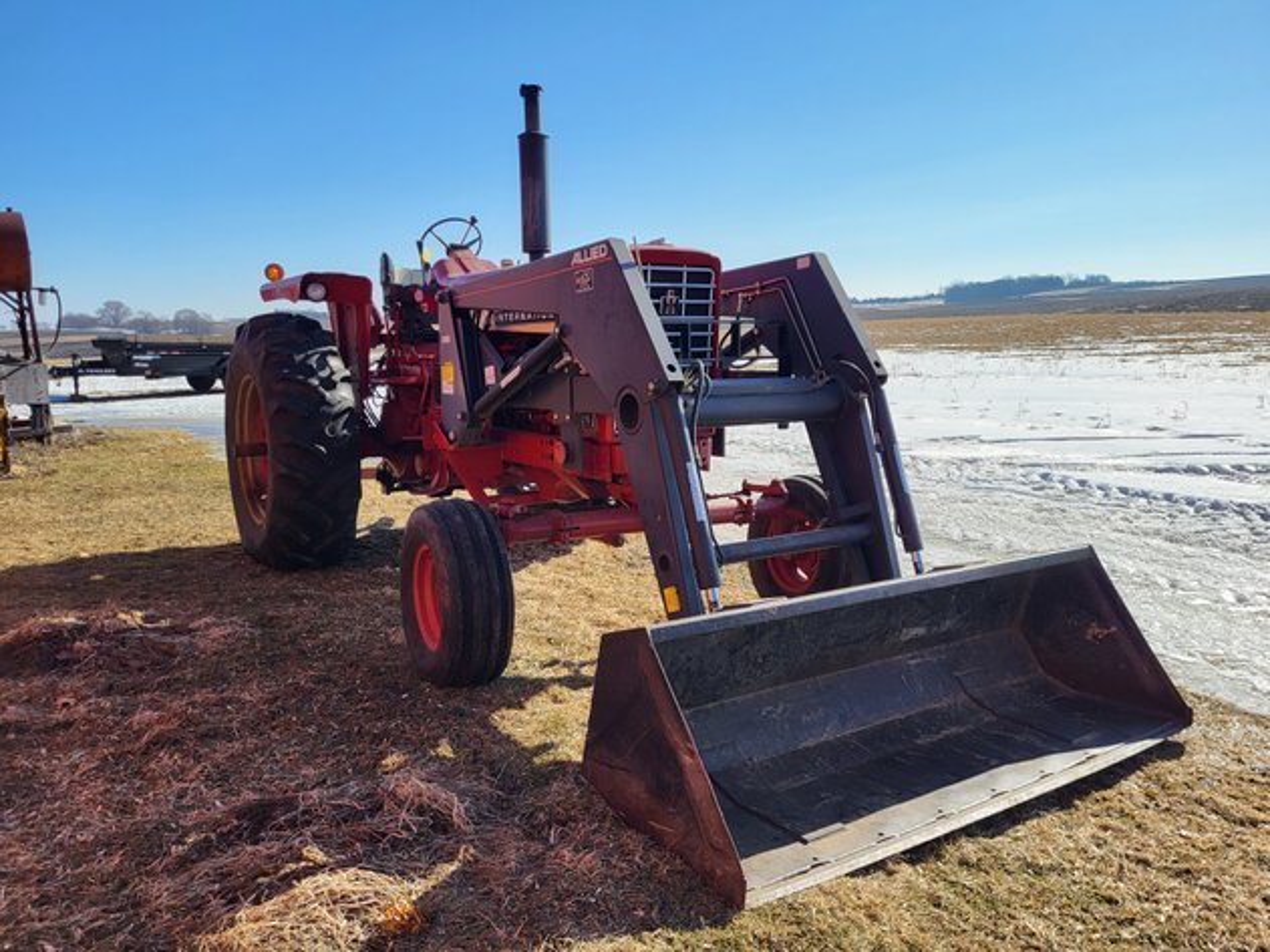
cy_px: 476
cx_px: 635
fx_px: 954
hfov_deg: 67.3
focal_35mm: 26
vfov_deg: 53.0
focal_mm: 5.4
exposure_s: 1/2805
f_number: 1.8
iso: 40
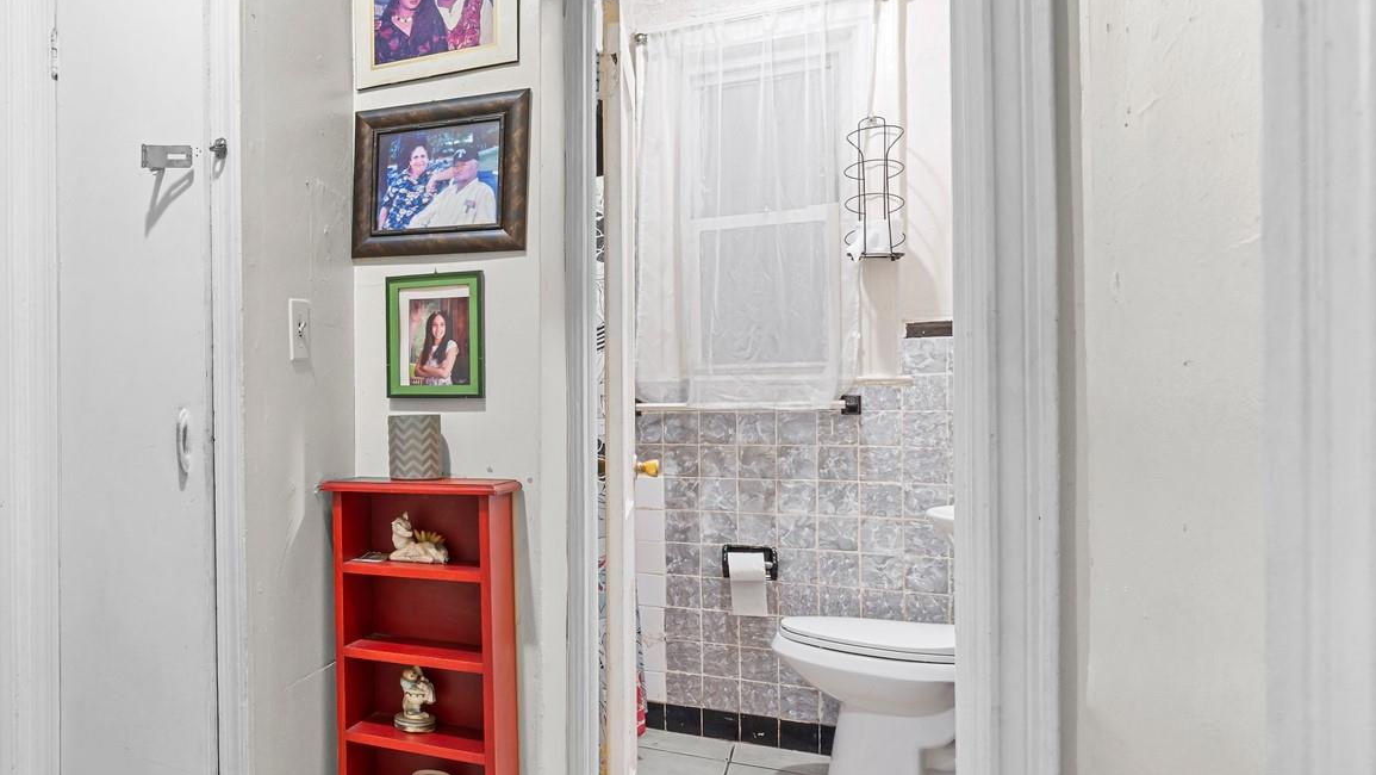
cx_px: 172
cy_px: 427
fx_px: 949
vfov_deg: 44.3
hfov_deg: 62.0
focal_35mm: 26
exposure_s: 4
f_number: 10
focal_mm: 14
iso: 640
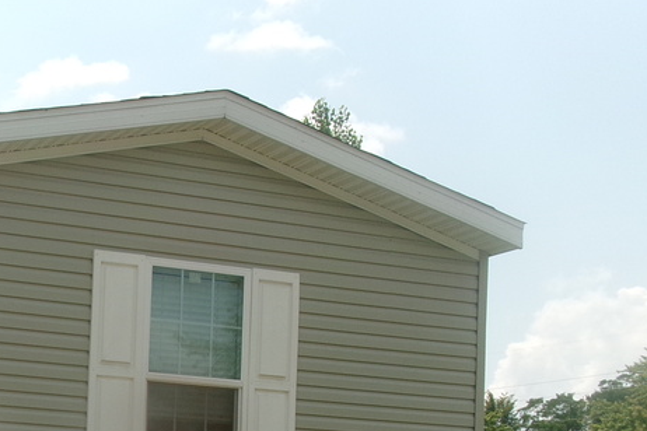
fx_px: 1132
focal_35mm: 63
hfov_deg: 29.1
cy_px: 462
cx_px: -46
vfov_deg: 20.6
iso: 100
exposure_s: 1/150
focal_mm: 5.1
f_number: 10.8
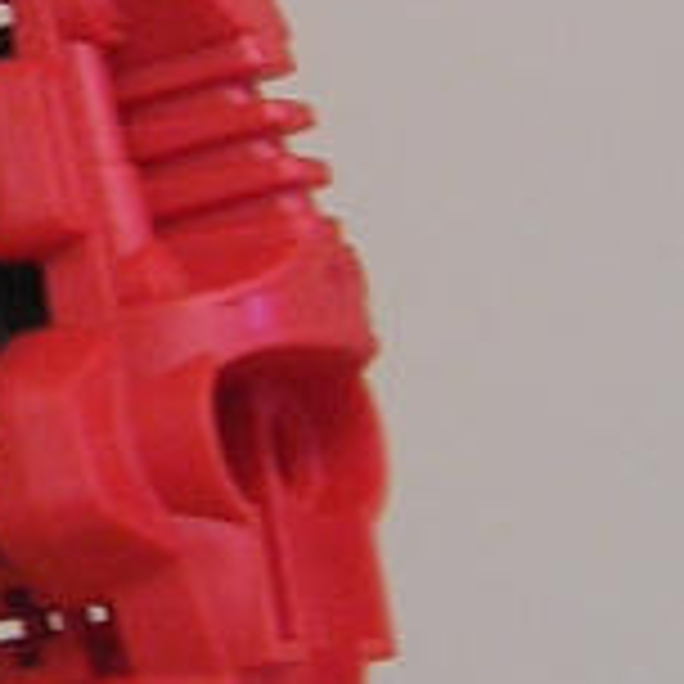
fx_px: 5052
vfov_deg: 7.7
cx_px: -585
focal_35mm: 226
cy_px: 324
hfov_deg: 7.5
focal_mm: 5.7
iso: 63
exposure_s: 1/4.1
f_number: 2.9
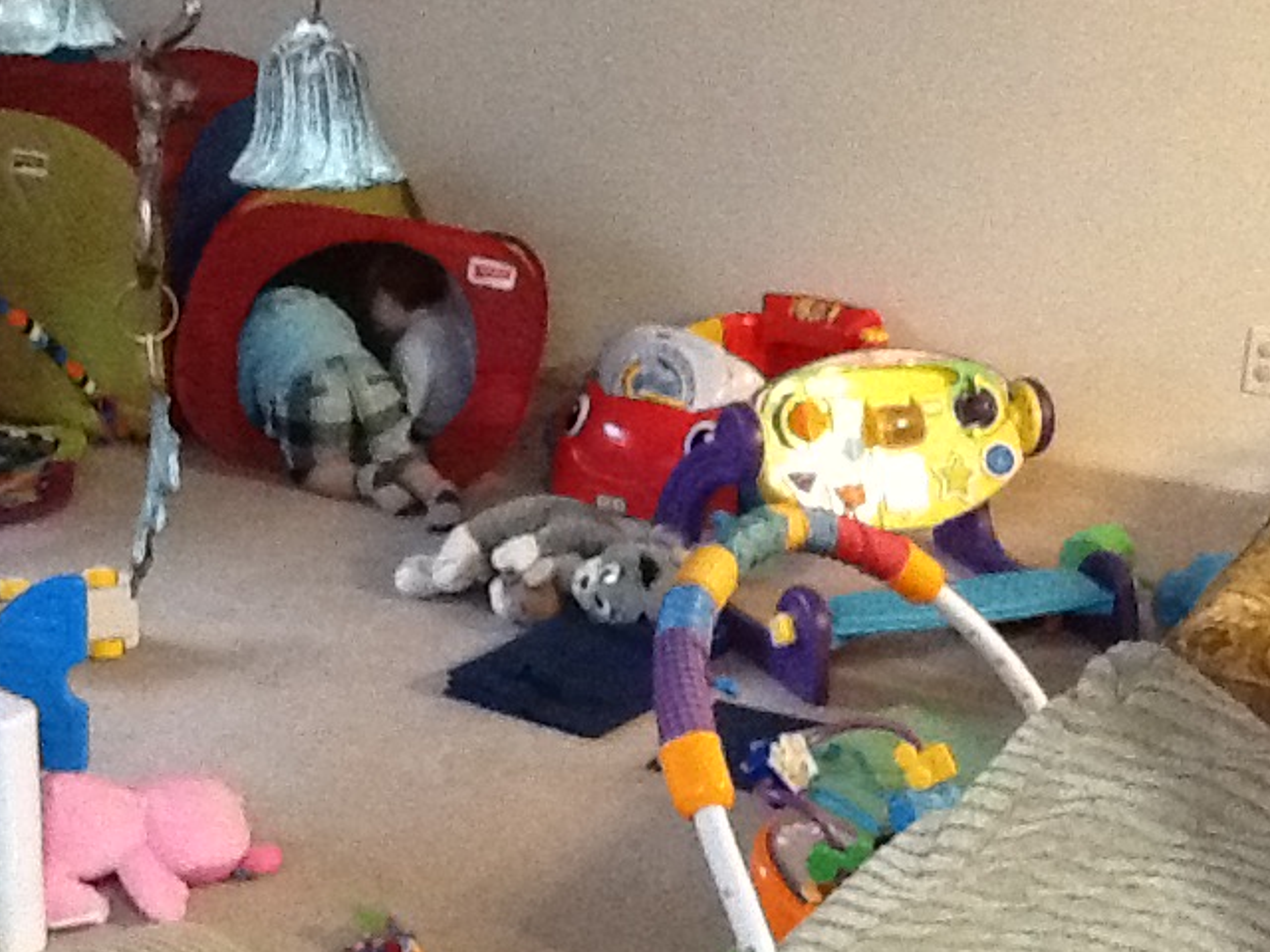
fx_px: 2421
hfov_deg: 29.4
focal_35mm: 66
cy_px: 579
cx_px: 572
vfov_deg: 22.2
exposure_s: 1/15
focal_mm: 2.03
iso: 500
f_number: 2.4
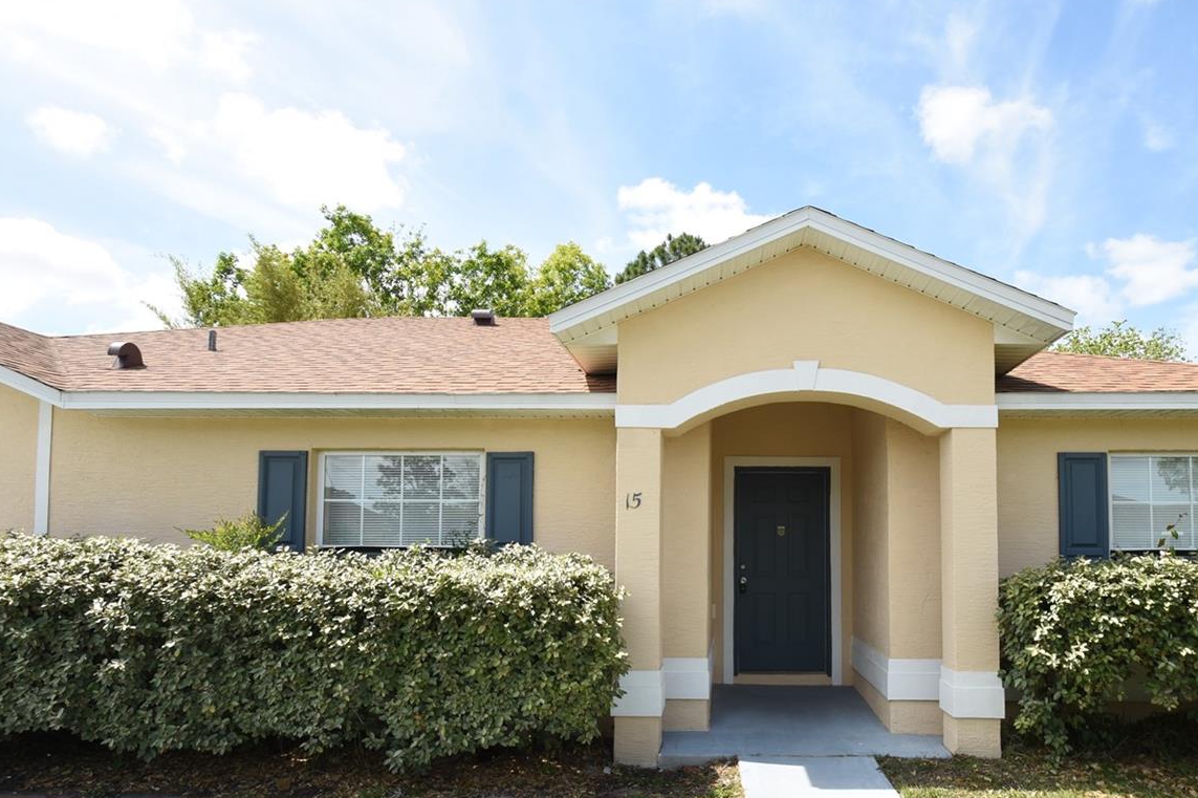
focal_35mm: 21
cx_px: 717
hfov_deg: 80.3
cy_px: 511
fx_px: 698
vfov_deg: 58.5
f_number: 7.1
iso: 100
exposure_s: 1/200
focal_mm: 10
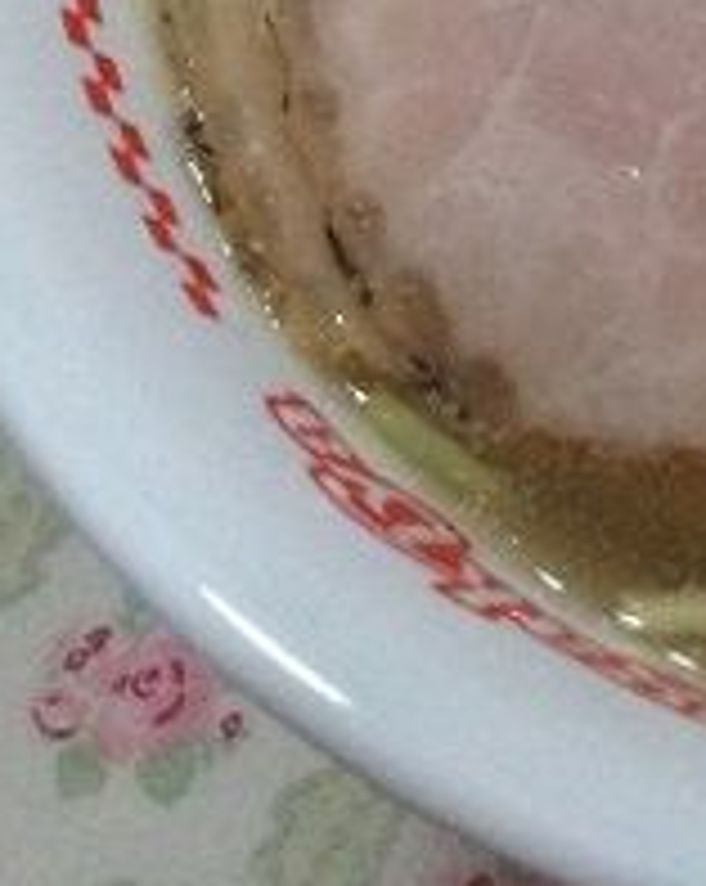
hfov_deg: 11.2
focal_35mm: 129
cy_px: -1016
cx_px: 1201
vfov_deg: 12.6
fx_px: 3377
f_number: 2.2
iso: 400
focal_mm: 4.12
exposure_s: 1/33
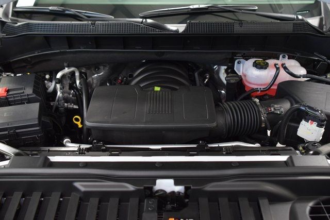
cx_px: 165
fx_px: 330
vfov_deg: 36.9
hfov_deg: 53.1
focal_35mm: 36
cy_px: 110
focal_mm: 24
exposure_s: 1/60
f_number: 2.8
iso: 1600
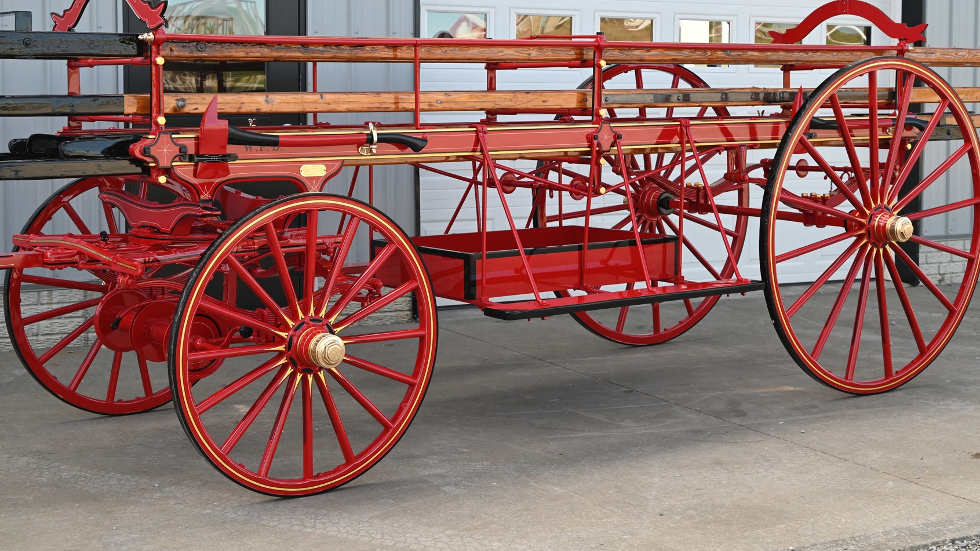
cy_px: 179
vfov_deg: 21.0
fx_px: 1481
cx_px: 429
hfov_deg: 36.6
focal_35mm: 57
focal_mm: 46
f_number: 6
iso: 220
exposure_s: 1/250
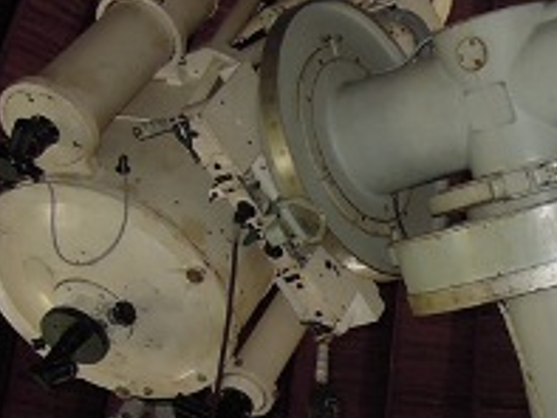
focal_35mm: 78
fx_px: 1256
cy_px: 463
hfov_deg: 23.1
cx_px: 653
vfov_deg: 18.2
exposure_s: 1/30
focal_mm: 4.3
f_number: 2.5
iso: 160
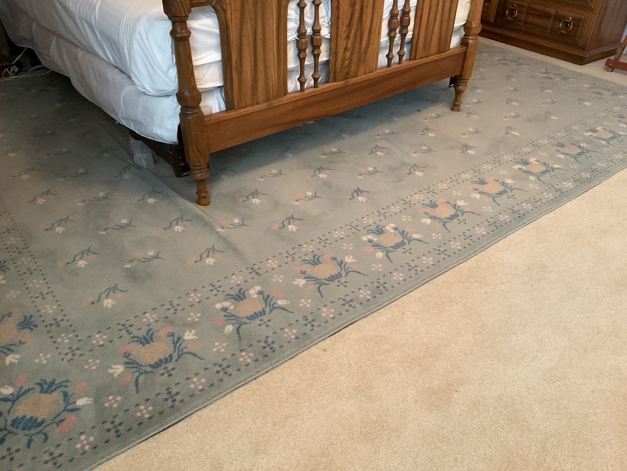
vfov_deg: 48.2
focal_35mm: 29
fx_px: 525
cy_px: 236
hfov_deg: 61.7
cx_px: 314
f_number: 1.8
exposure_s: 1/40
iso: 320
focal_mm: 3
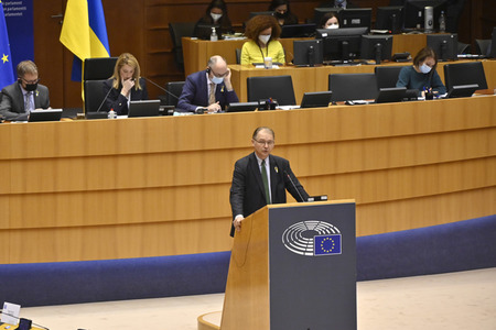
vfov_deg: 7.0
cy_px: 165
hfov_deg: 10.5
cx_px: 248
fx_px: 2686
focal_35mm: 195
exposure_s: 1/400
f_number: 6
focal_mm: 195
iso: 3200
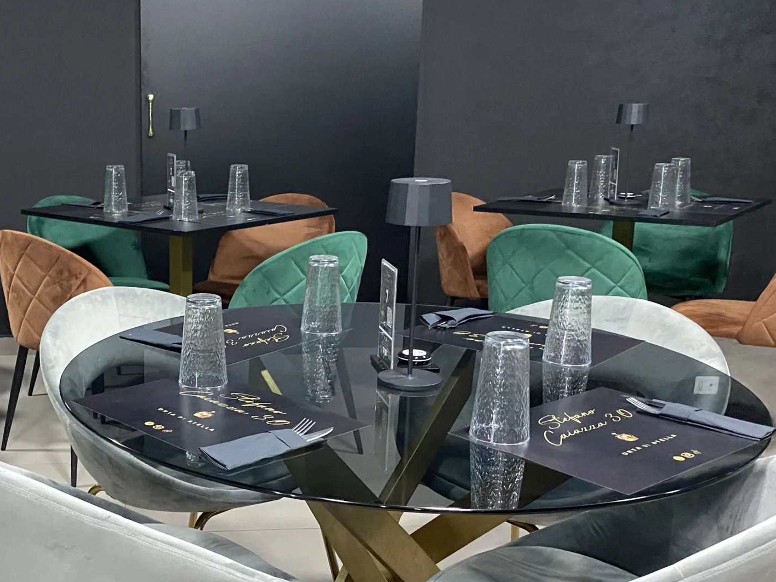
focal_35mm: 47
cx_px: 186
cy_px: 328
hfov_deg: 39.3
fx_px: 1054
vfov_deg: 30.8
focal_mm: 4.25
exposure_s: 1/33
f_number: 1.8
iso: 640
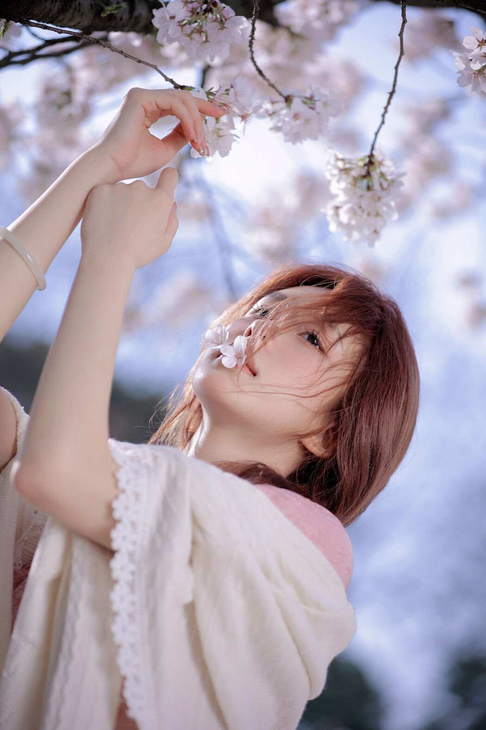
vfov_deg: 19.5
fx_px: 2126
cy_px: 365
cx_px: 243
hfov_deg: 13.0
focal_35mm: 105
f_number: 2.8
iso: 160
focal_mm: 105
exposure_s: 1/1600
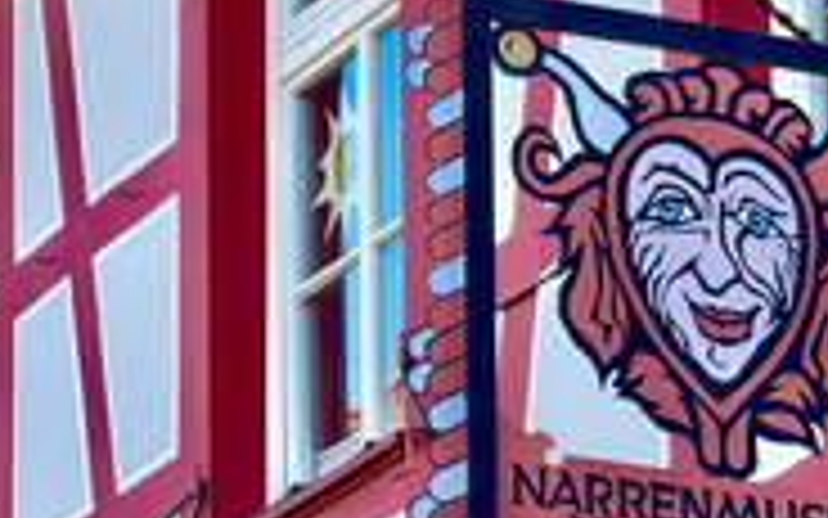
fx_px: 6228
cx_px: 432
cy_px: 203
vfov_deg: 4.8
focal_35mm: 276
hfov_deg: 7.6
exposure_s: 1/277
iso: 50
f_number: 2.8
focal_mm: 15.66
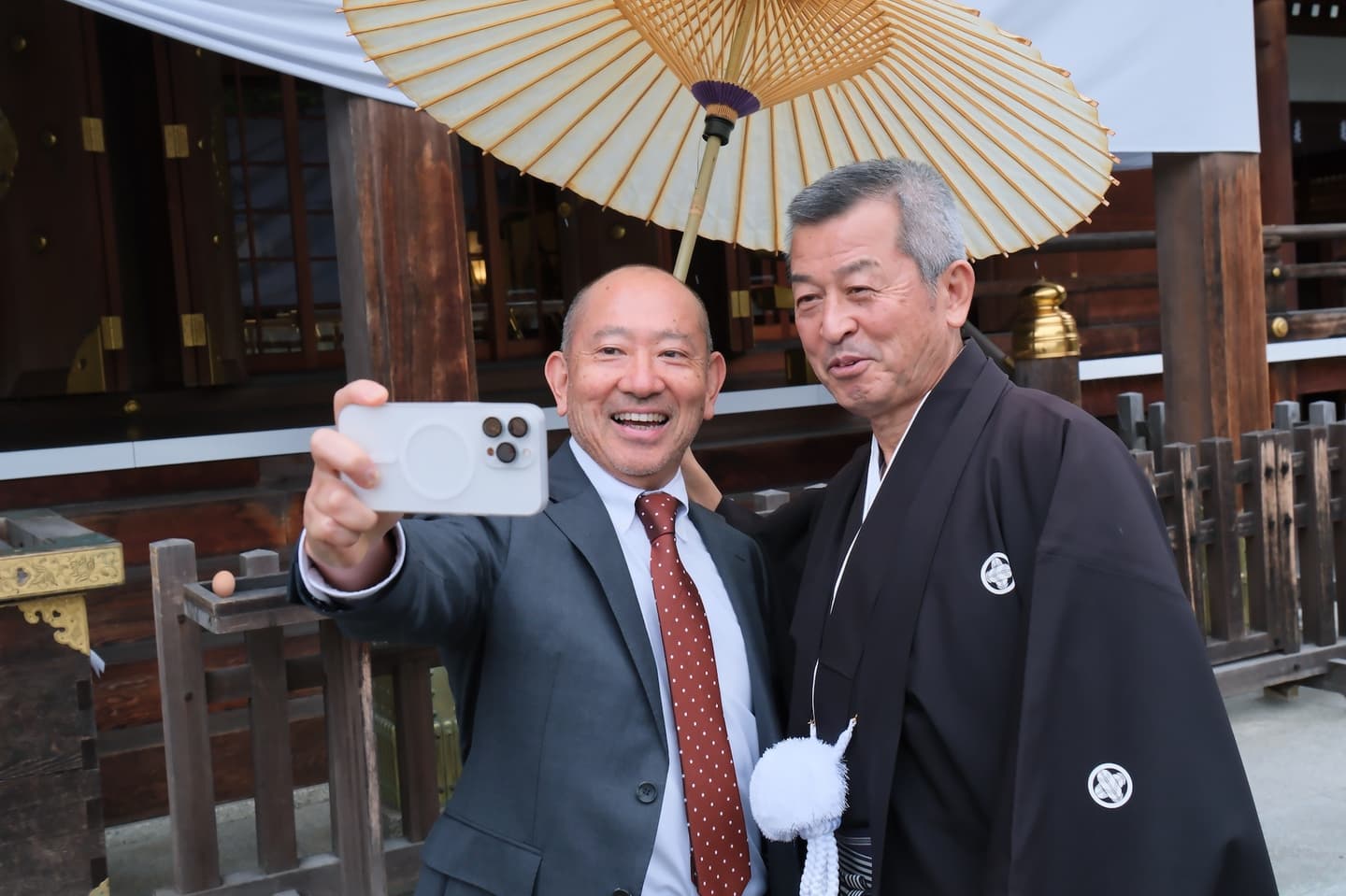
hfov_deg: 50.7
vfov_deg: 35.0
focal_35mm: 38
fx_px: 1420
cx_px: 673
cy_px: 448
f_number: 6.3
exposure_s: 1/80
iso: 800
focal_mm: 25.1
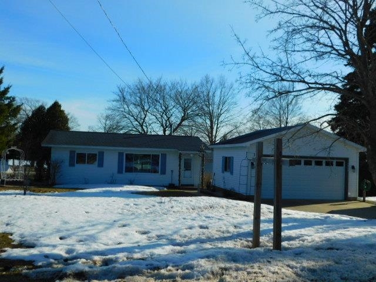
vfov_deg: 39.7
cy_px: 141
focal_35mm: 36
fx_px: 391
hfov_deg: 51.4
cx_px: 188
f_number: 7
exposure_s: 1/500
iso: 125
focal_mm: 6.3
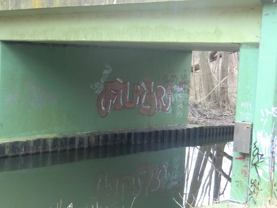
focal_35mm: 71
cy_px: 96
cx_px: 128
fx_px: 568
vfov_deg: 20.7
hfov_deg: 27.4
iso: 500
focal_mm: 11.6
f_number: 4.4
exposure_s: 1/60
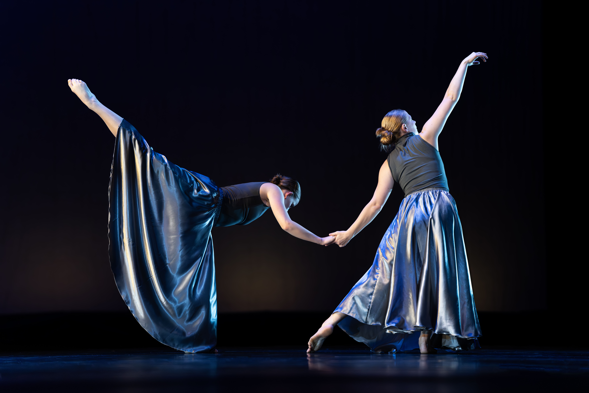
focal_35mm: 137
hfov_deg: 15.0
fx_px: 2243
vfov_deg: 10.0
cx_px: 294
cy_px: 196
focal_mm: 137.1
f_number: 2.8
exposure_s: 1/640
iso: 3200
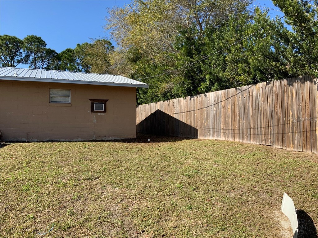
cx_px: 159
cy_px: 119
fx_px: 266
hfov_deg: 61.7
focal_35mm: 29
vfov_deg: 48.2
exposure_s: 1/1250
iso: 16
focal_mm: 3
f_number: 1.8
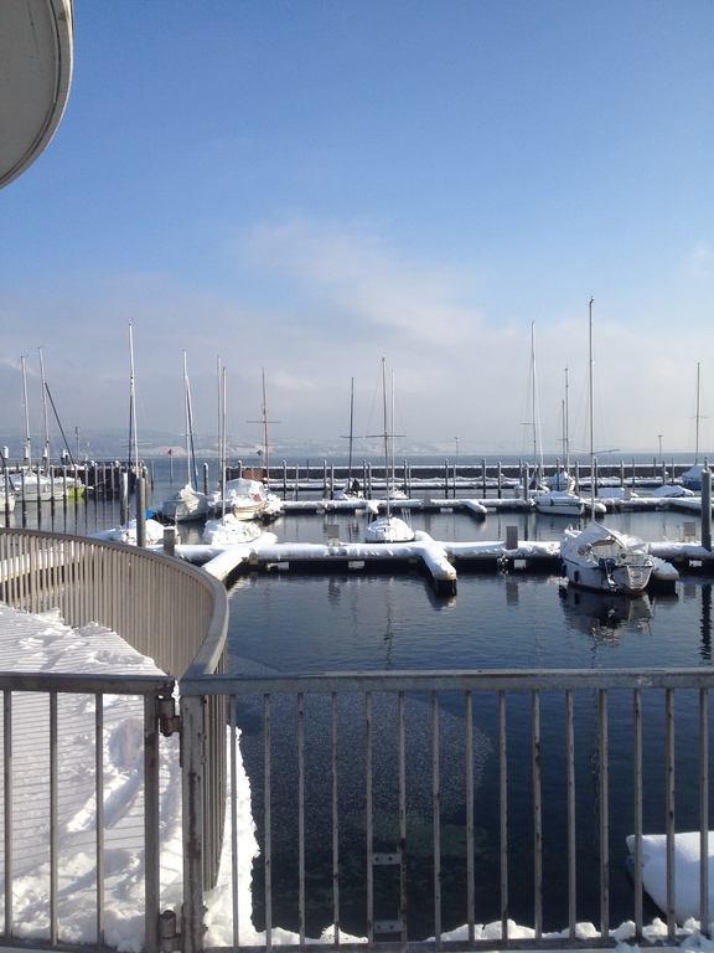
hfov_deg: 40.7
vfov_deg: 52.6
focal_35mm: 35
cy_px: 476
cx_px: 357
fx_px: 963
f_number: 2.4
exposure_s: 1/2045
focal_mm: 4.28
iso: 50
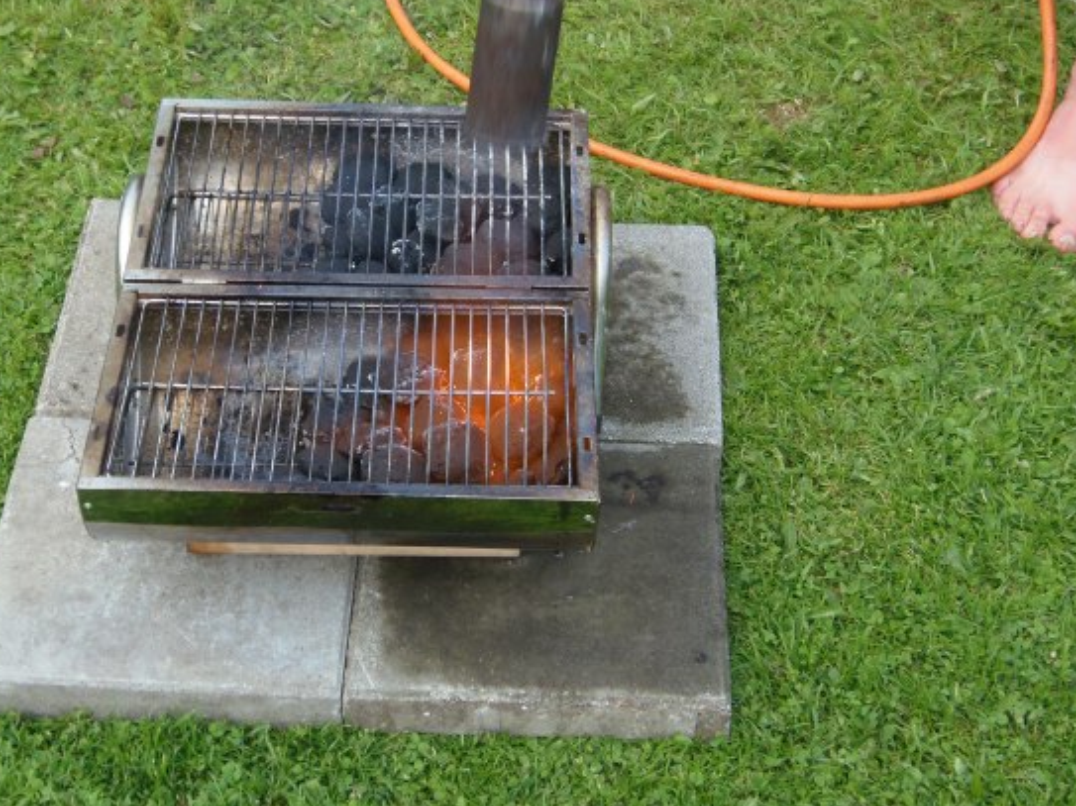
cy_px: 428
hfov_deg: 29.3
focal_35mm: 66
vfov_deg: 22.2
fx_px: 2051
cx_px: 446
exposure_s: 1/50
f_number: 3.9
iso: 64
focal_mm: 10.4
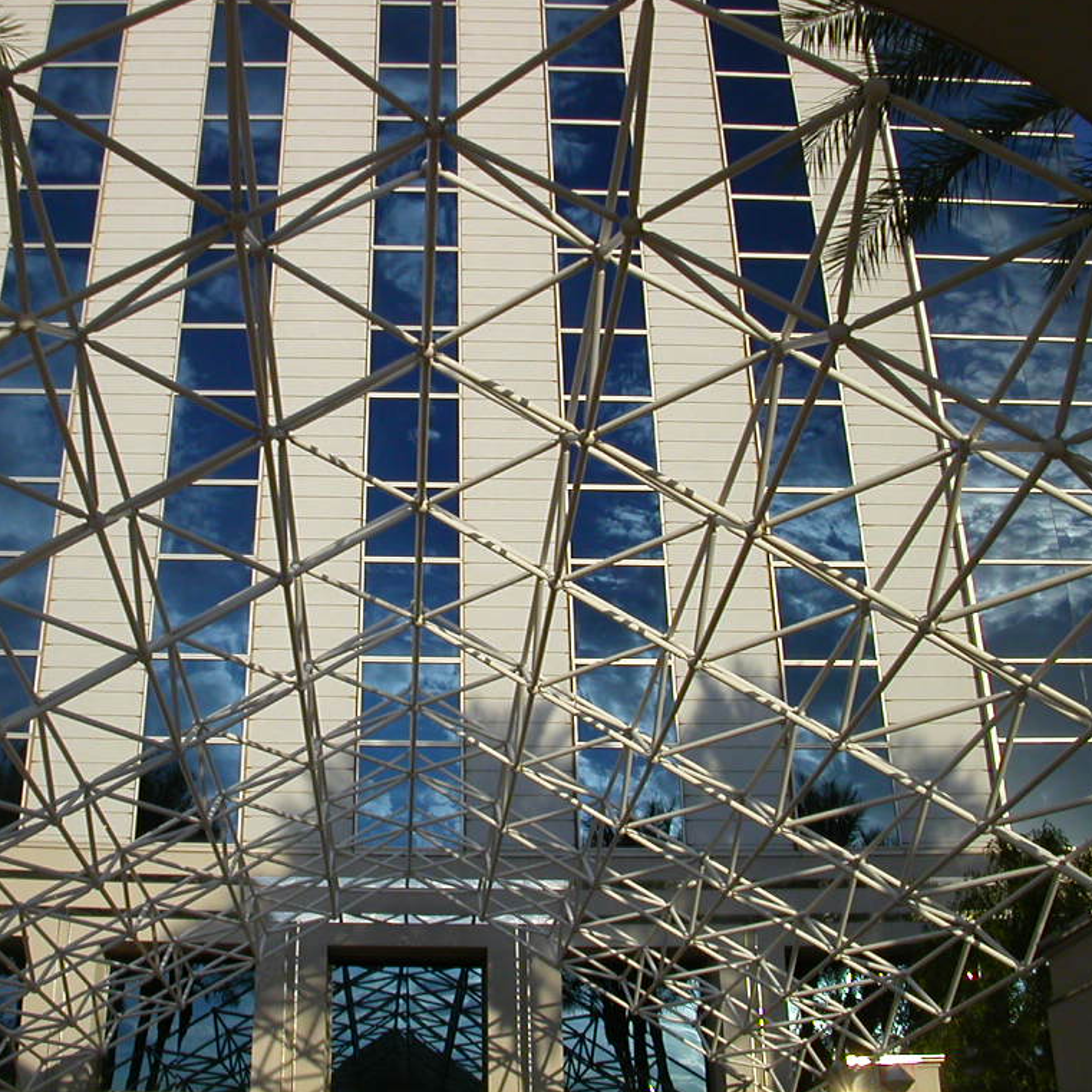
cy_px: 544
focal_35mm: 44
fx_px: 1570
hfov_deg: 38.1
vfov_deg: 38.3
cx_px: 410
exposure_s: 1/912
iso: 100
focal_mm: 5.6
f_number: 4.5
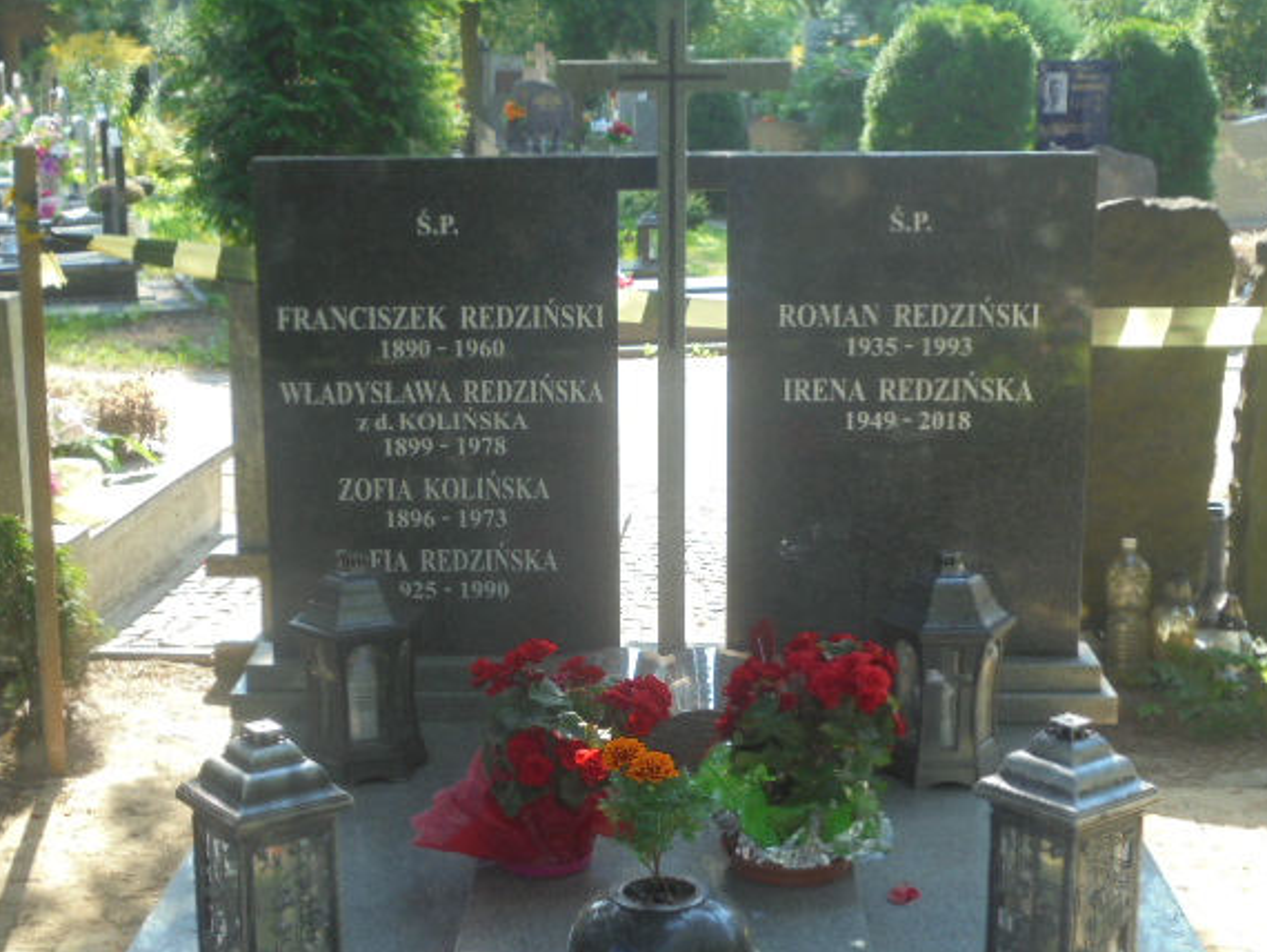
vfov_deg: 26.6
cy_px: 532
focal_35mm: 55
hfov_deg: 34.9
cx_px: 602
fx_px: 2014
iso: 100
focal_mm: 8.9
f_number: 4.8
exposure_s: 1/60
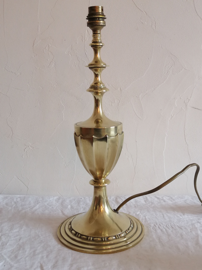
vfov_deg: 45.8
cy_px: 135
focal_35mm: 41
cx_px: 101
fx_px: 319
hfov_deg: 35.1
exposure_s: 1/33.3
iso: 200
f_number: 1.8
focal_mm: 5.4
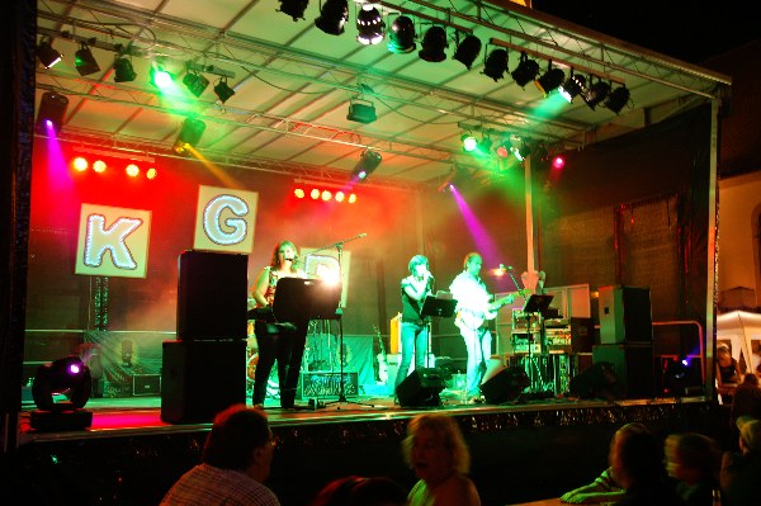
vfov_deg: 39.9
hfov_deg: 57.3
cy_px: 253
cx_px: 380
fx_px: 697
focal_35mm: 33
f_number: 4.5
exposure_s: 1/4
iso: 400
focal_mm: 22
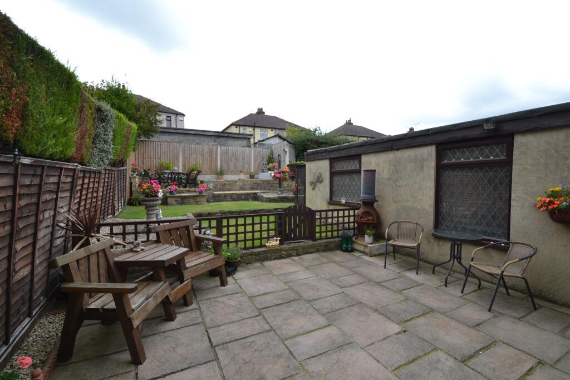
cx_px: 285
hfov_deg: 100.4
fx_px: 238
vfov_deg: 77.3
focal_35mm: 15
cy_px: 190
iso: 100
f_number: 6.3
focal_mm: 10
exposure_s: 1/160
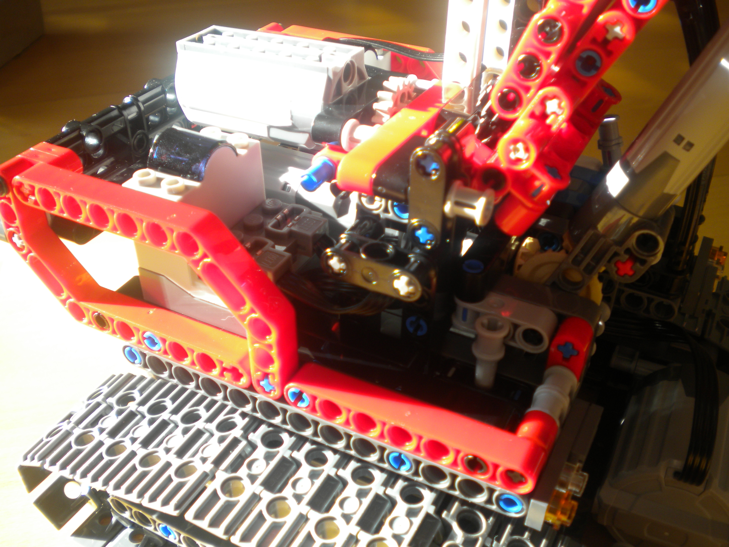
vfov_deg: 40.7
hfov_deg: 52.6
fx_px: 737
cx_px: 364
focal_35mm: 35
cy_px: 274
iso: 80
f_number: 3.1
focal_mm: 6.3
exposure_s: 1/55.5
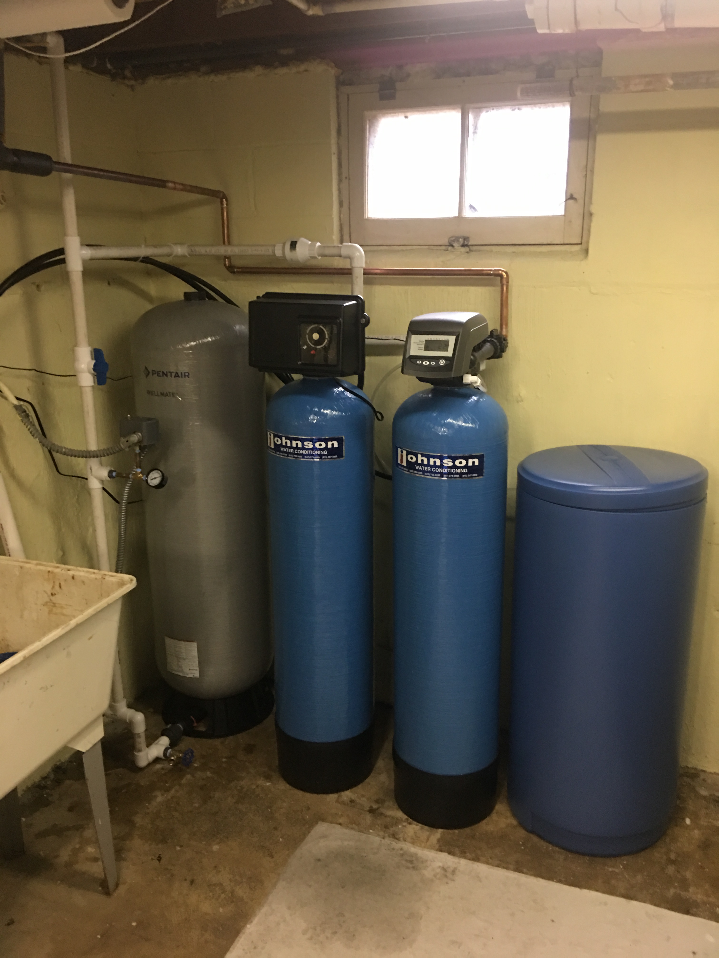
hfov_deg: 48.2
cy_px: 479
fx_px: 803
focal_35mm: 29
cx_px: 360
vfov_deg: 61.7
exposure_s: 1/4
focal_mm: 4.15
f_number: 2.2
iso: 50
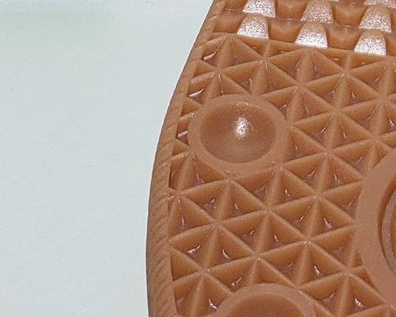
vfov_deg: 9.5
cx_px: 532
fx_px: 1875
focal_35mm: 160
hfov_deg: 11.7
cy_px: -97
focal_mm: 4.3
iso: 50
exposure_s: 1/435
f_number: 1.5
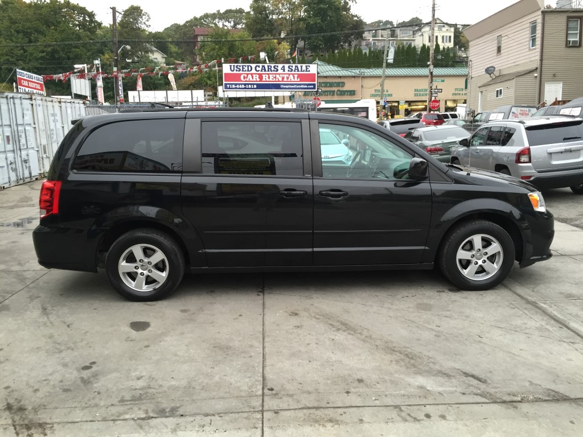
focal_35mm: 29
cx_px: 292
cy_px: 218
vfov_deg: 48.2
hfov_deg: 61.7
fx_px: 488
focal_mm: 4.15
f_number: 2.2
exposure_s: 1/30
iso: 64
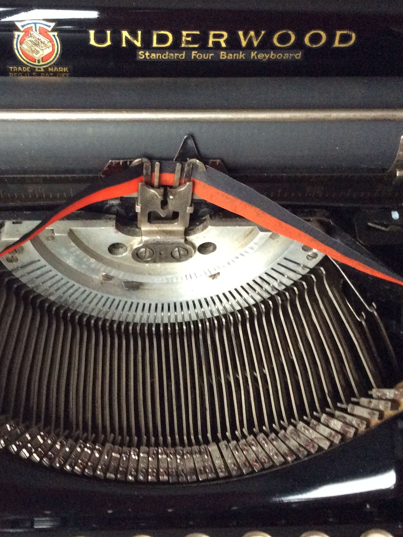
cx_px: 137
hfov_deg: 30.7
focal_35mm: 47
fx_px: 729
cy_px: 260
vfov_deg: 40.4
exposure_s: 1/25
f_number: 2.4
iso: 200
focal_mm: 3.3
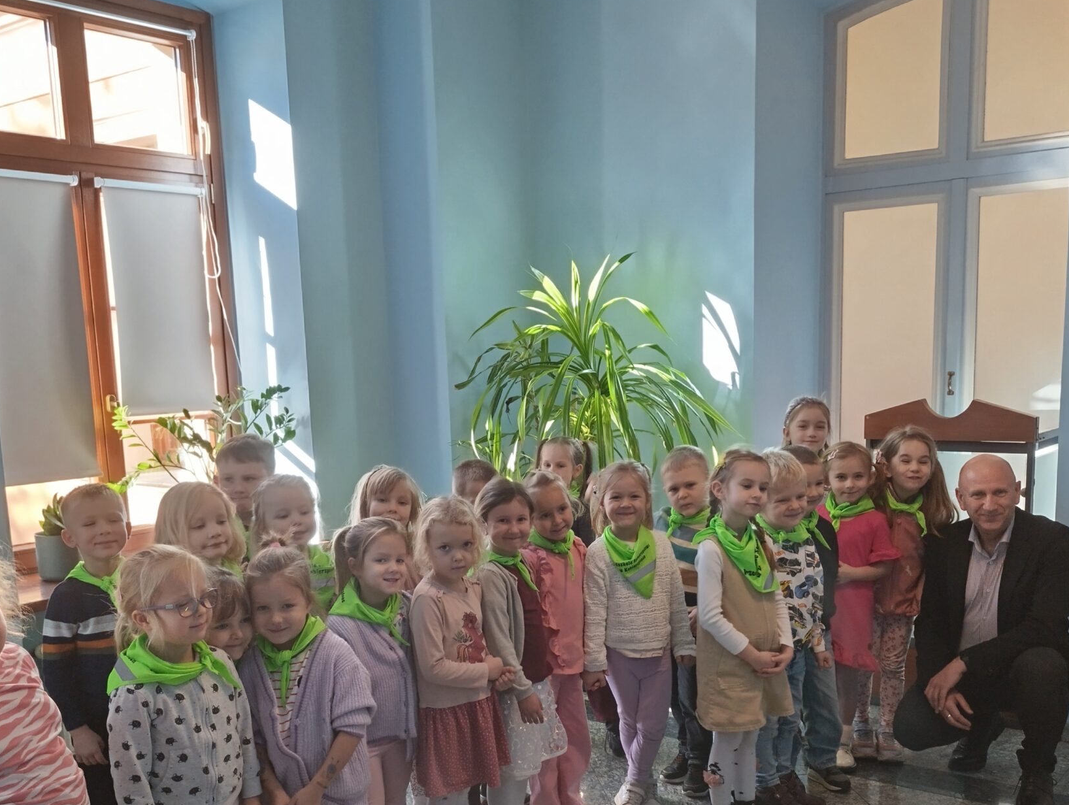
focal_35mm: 36
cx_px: 540
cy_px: 548
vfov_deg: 39.2
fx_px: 1113
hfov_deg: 51.3
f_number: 1.6
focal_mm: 6.14
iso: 800
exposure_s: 1/50
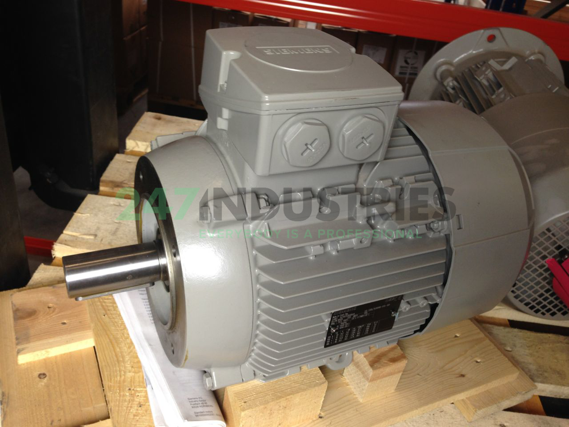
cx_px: 284
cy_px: 214
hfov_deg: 55.4
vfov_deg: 42.9
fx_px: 542
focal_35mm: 33
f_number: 2.4
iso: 50
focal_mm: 4.12
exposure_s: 1/20
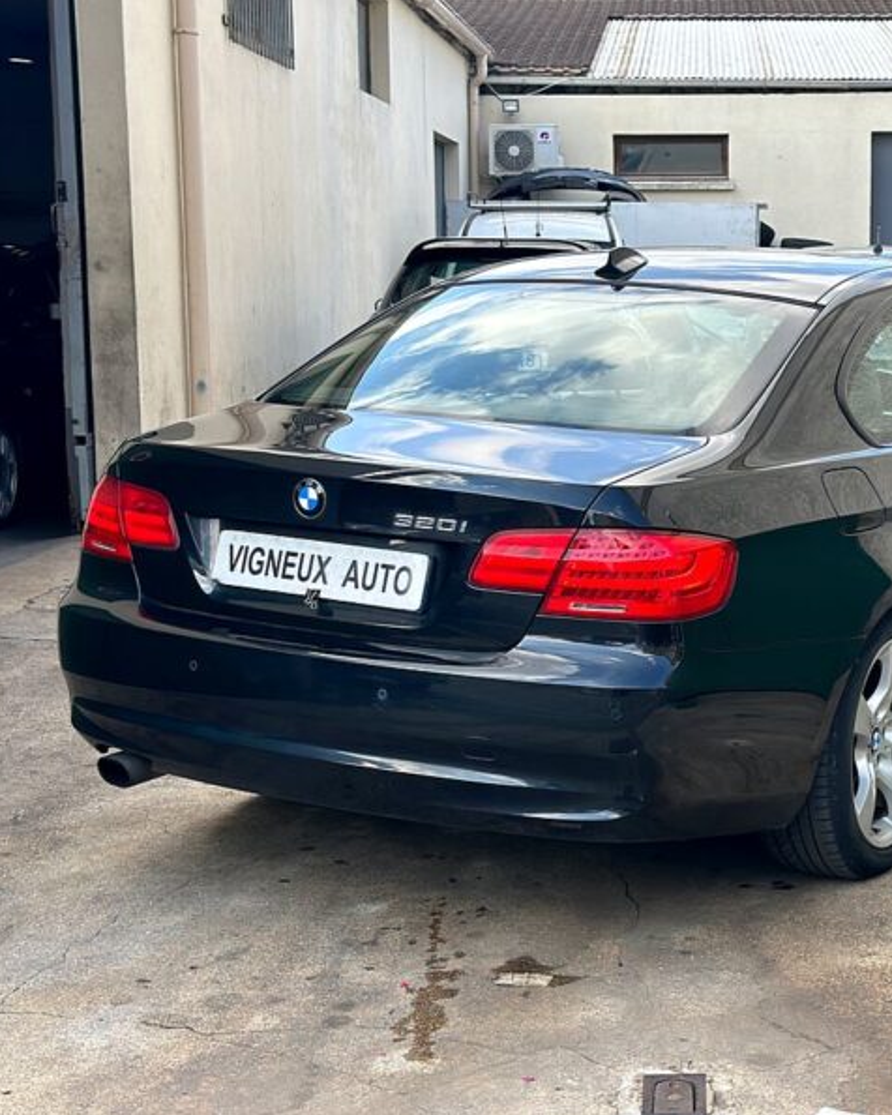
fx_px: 2079
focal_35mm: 63
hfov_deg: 24.0
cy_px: 558
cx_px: 671
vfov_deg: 30.0
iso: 64
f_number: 1.78
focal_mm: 6.86
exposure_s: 1/685
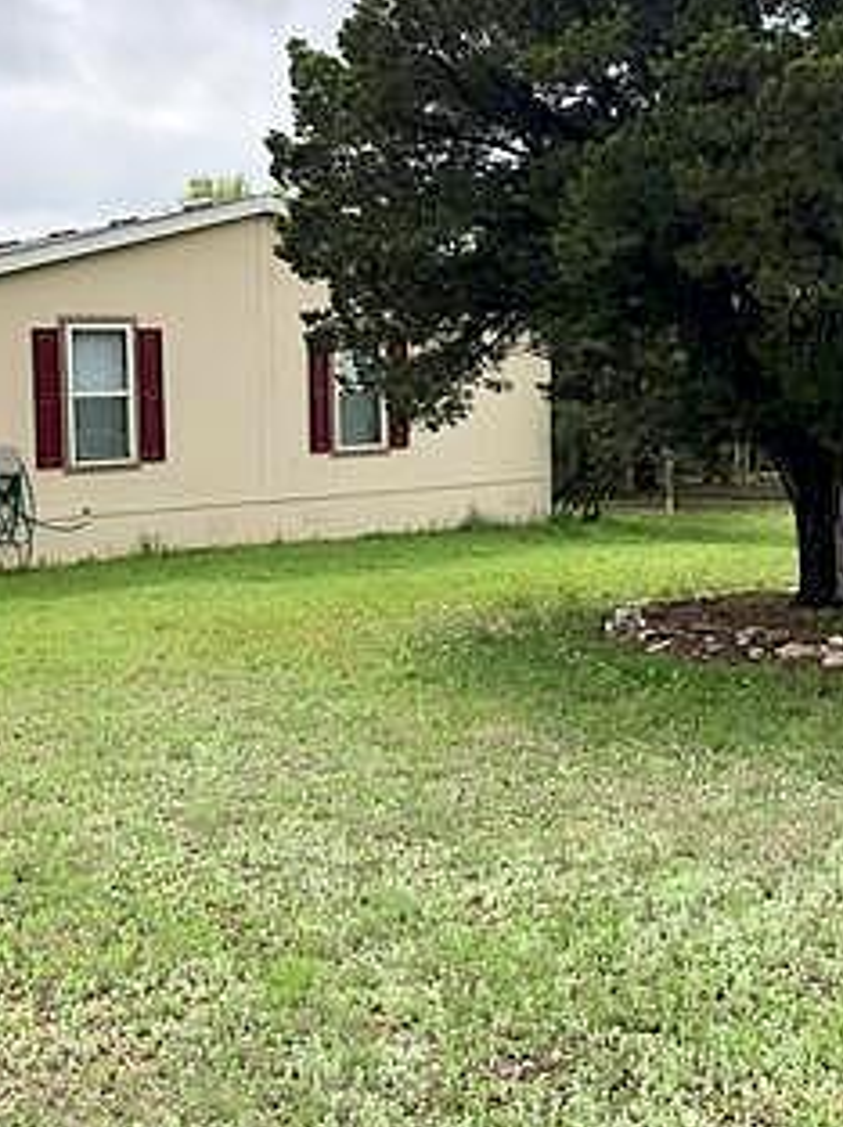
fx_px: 1399
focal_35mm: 43
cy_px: 457
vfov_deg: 43.7
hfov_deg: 33.4
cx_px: 313
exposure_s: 1/1946
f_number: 1.8
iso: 20
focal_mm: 3.99
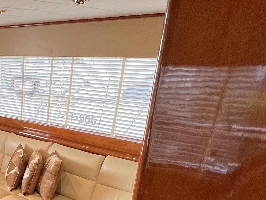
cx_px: -27
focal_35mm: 44
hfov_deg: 36.3
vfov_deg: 29.9
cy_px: 214
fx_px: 338
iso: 125
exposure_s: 1/99
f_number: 1.8
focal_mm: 1.57
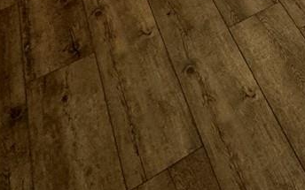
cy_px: -317
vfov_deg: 12.6
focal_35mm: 69
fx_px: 574
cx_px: 451
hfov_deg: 23.9
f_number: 2.2
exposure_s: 1/120
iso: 200
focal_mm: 2.22
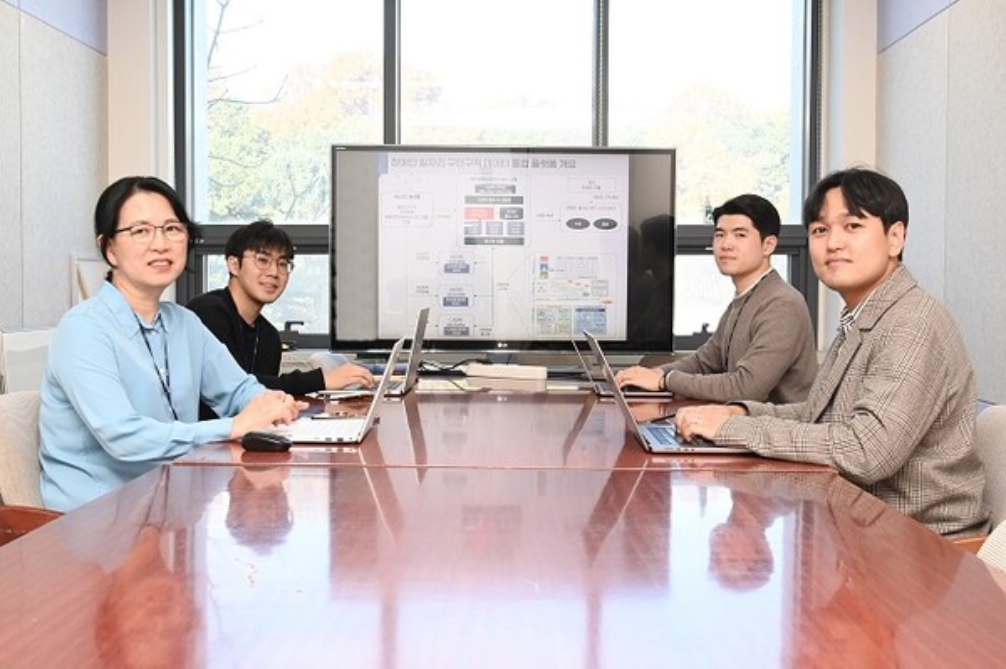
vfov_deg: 31.8
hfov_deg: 46.4
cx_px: 503
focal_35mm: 42
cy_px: 334
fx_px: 1173
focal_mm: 28
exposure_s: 1/60
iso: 1000
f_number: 9
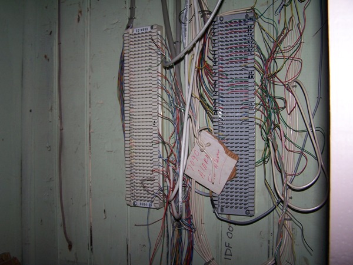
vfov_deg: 37.7
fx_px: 388
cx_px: 176
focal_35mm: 38
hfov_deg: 49.0
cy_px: 132
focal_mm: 6.3
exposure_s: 1/60
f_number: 2.8
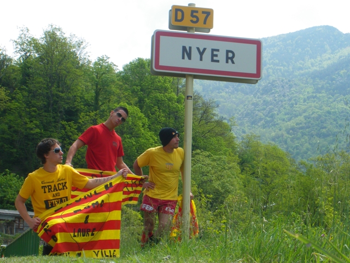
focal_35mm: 62
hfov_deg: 31.2
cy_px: 132
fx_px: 627
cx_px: 175
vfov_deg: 23.7
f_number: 7.1
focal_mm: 11.1
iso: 64
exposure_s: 1/100
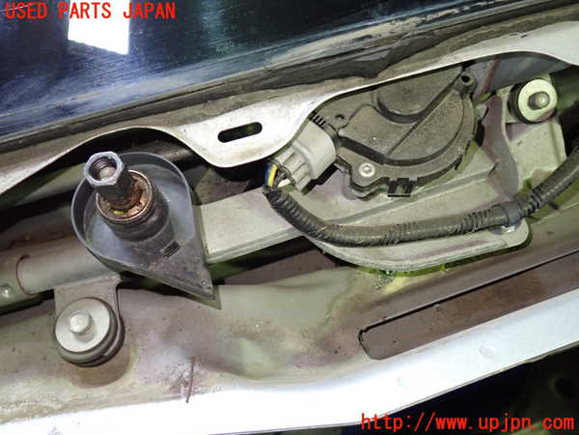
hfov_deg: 60.0
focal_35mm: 30
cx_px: 290
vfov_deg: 46.8
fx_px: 502
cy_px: 218
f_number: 2.3
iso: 400
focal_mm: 5.4
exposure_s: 1/30
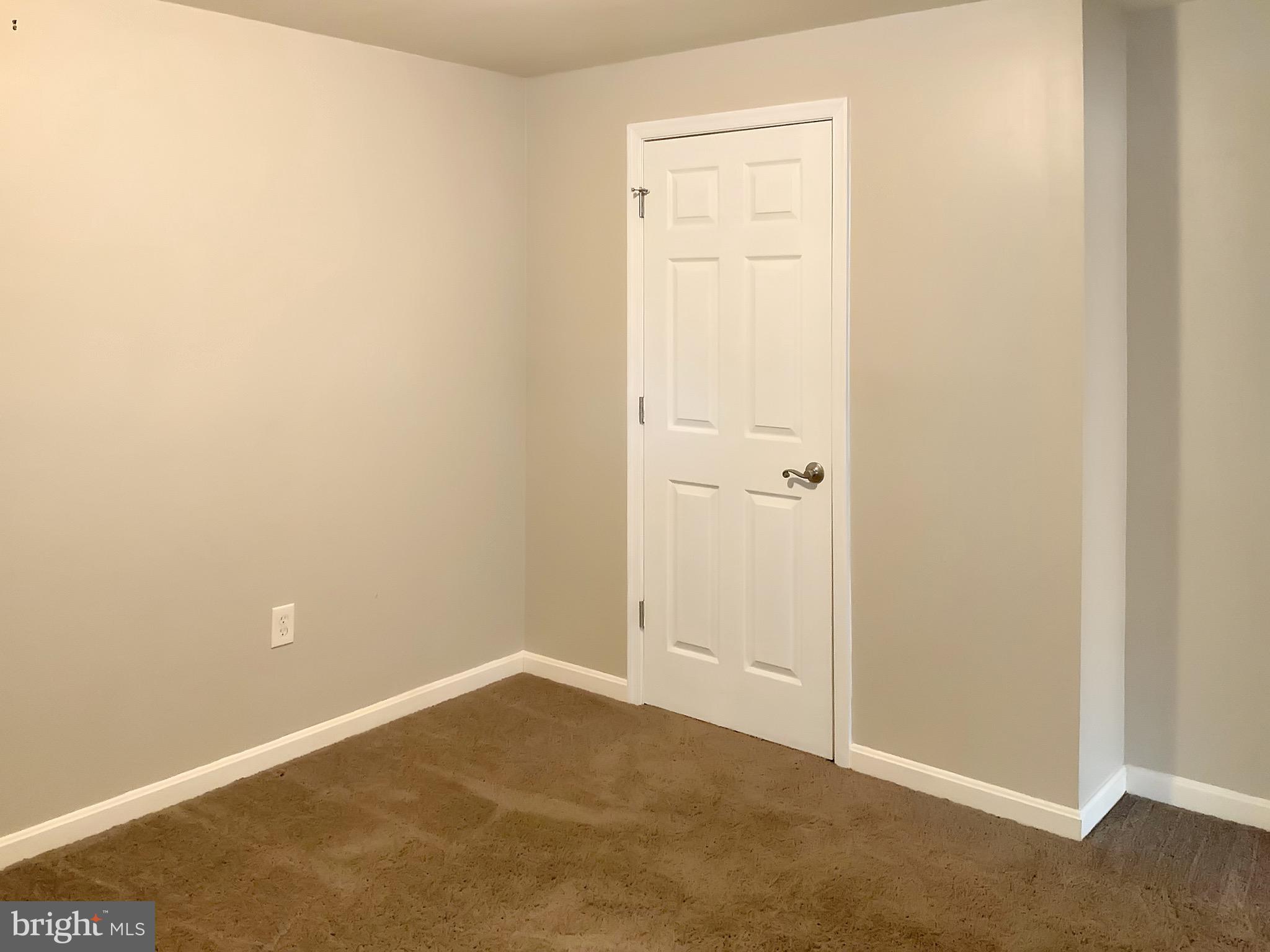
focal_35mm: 29
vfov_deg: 48.2
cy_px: 476
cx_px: 635
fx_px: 1064
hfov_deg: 61.7
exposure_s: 1/40
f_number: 1.8
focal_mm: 3
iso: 250
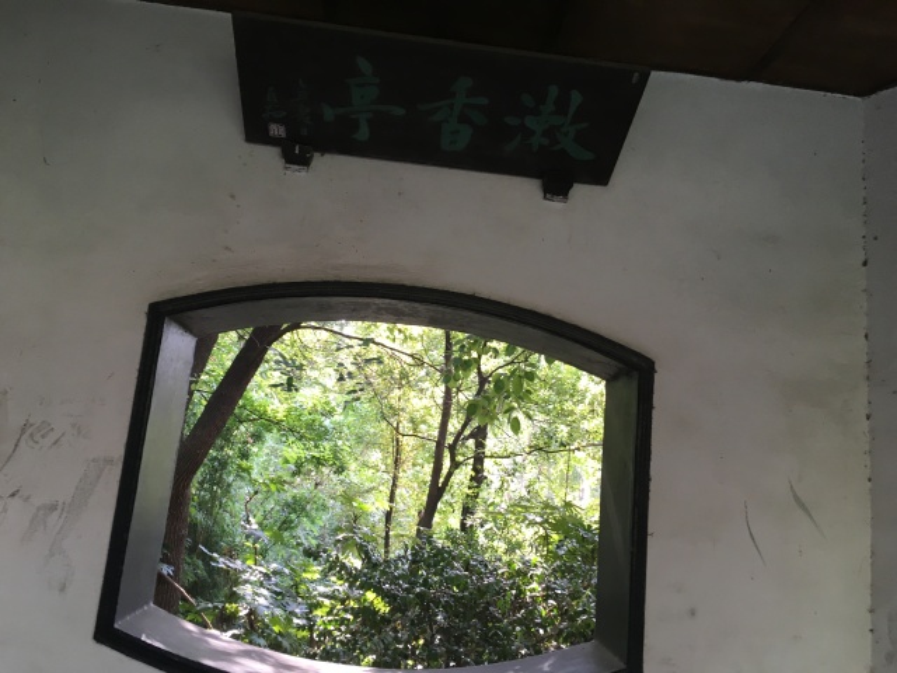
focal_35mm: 29
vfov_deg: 48.2
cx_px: 448
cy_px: 336
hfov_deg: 61.7
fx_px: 751
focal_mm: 4.15
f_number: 2.2
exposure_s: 1/33
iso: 40
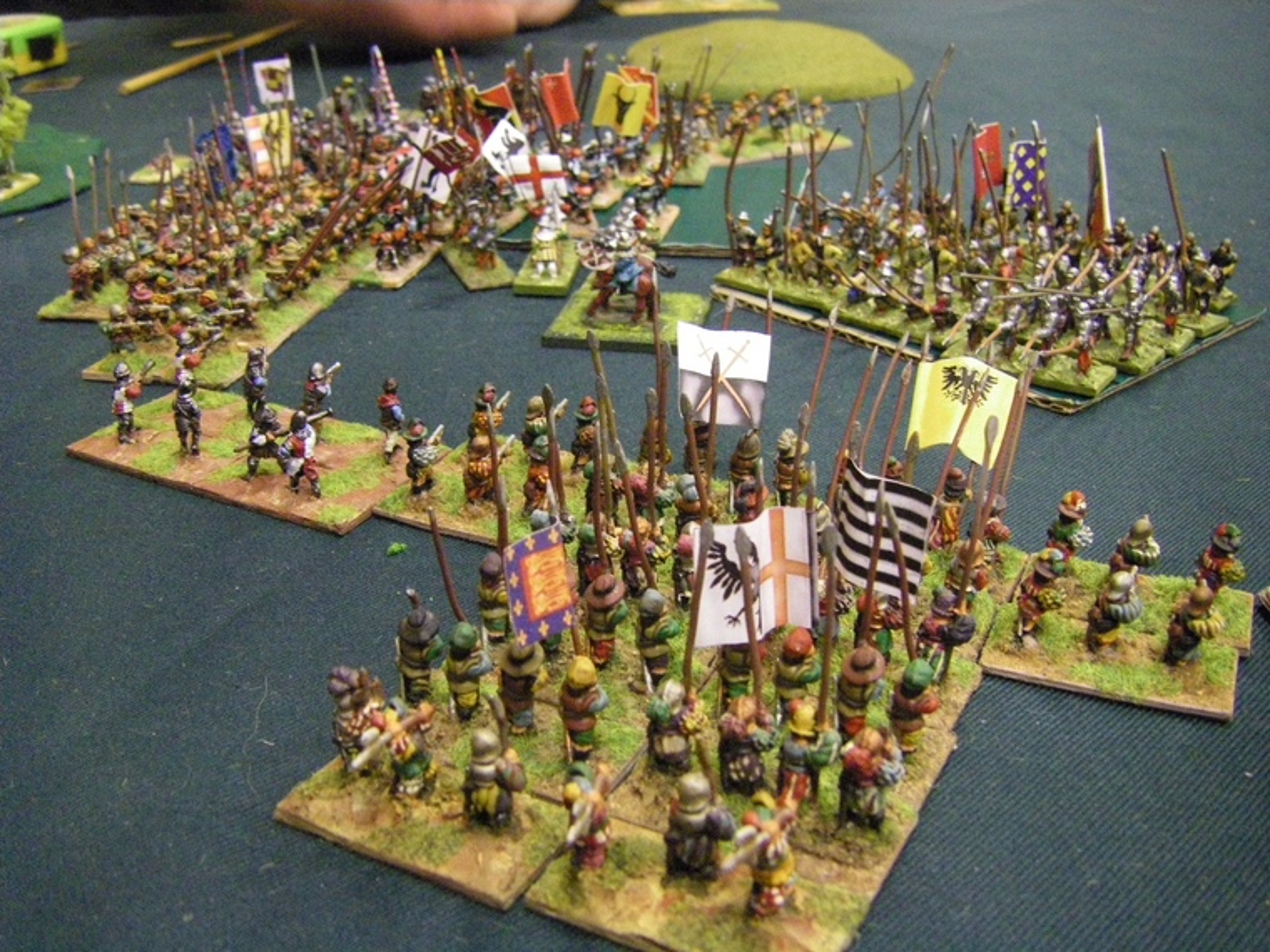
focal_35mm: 38
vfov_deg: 37.7
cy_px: 476
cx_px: 635
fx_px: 1394
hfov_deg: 49.0
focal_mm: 6.3
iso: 800
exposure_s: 1/20
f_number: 3.5
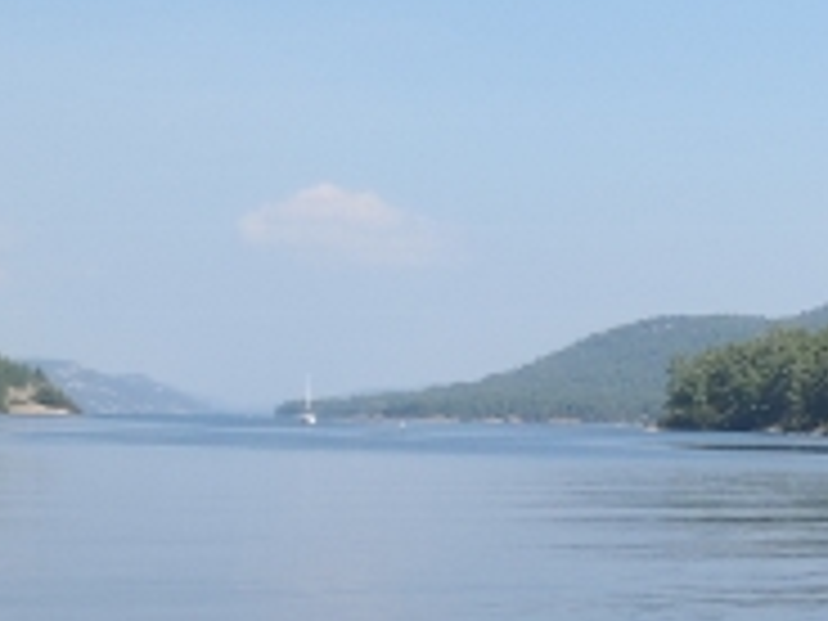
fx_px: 2727
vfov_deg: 13.0
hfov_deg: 17.0
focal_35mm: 114
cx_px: 783
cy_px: 466
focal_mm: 7.57
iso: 80
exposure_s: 1/500
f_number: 4.3
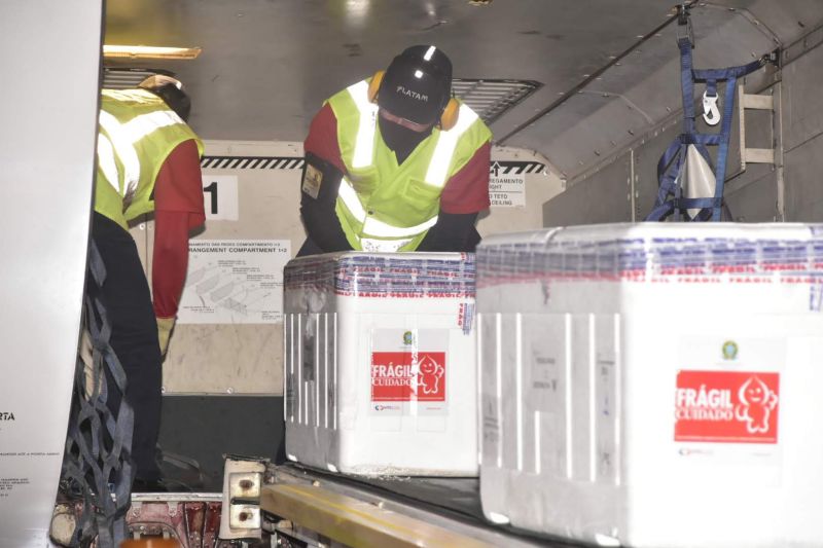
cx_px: 412
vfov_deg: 9.6
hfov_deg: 14.4
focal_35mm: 142
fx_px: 3257
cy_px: 274
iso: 1600
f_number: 5.6
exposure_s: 1/100
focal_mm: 95
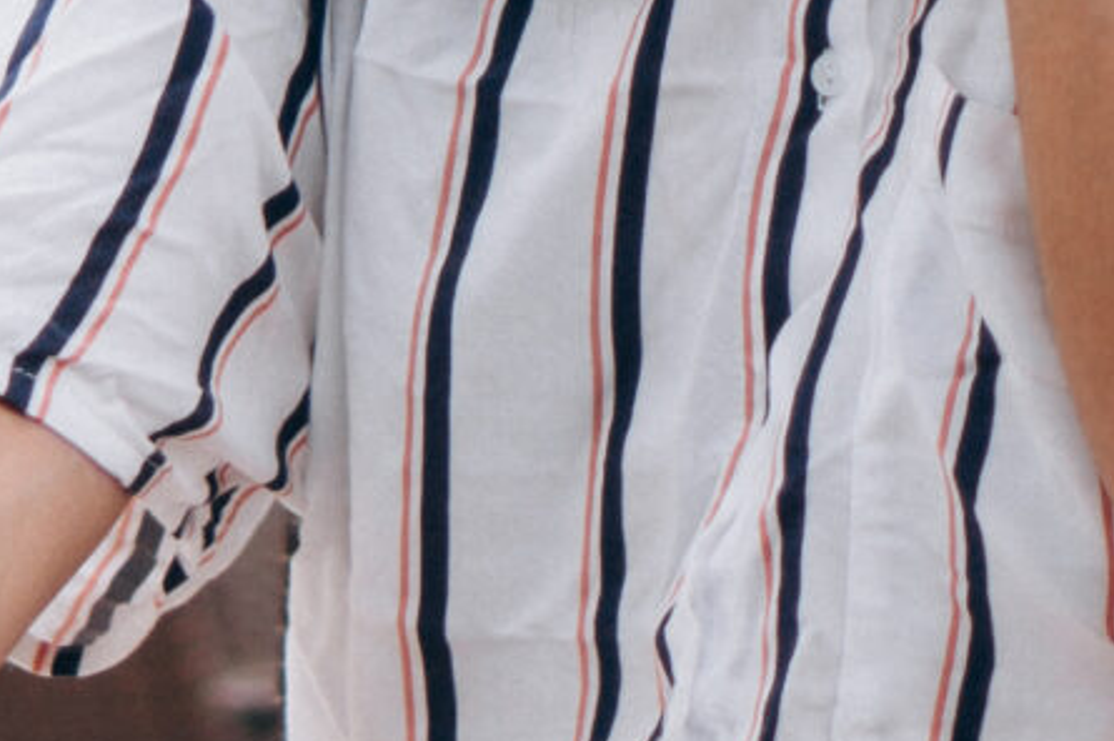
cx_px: 313
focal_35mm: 302
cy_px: -560
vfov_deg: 4.5
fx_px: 9334
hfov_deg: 6.8
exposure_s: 1/800
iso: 100
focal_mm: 35
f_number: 1.8
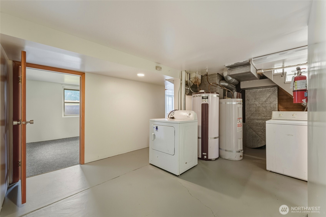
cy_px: 108
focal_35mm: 14
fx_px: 127
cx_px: 163
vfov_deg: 81.2
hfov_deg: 104.3
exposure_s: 1/20
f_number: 9
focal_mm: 14
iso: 400
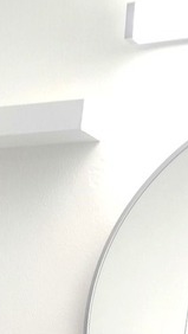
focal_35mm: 96
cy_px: 598
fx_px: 849
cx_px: -89
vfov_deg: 17.9
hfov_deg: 12.1
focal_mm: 6.4
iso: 320
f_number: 1.8
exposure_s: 1/120
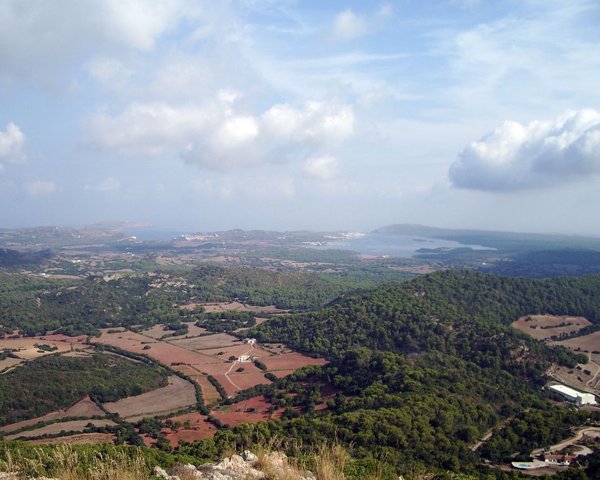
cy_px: 242
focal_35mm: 37
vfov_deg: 40.1
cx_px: 278
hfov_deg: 49.0
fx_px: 657
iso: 50
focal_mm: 5.8
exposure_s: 1/500
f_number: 4.3
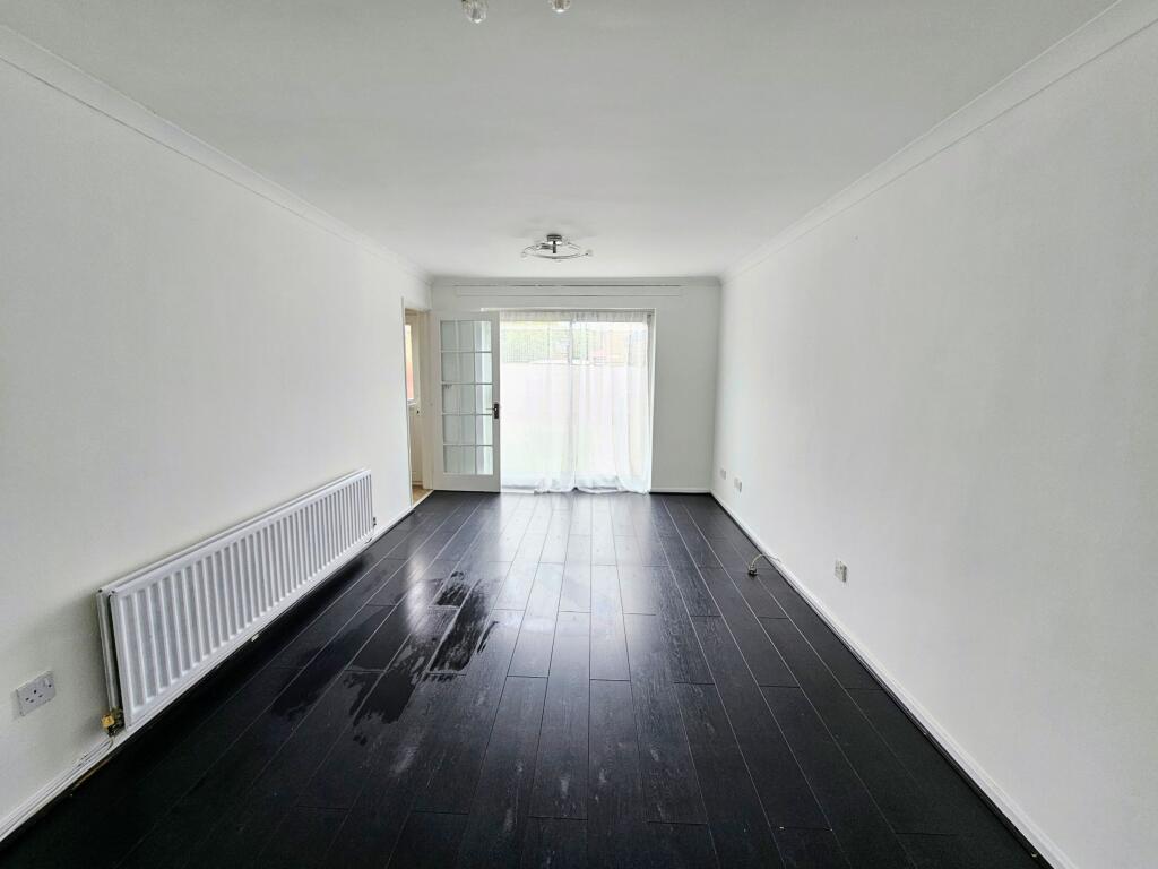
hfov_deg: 106.2
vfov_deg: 89.9
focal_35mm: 13
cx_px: 579
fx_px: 435
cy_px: 434
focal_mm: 2.2
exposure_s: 1/70.8
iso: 64
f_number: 2.2
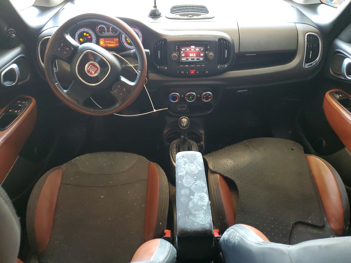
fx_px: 264
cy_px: 132
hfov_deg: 67.3
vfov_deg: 53.1
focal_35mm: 26
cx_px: 176
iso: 279
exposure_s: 1/60.2
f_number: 1.5
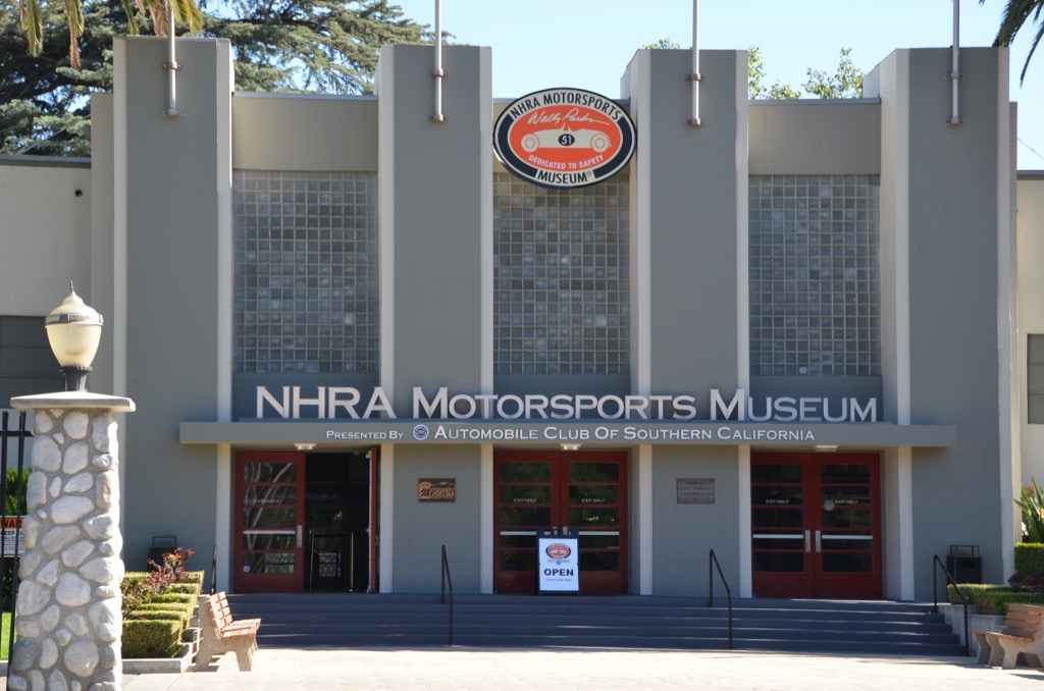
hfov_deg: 22.7
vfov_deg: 15.1
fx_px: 2604
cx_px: 522
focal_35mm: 90
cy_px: 346
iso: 200
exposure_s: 1/200
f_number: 7.1
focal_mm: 60
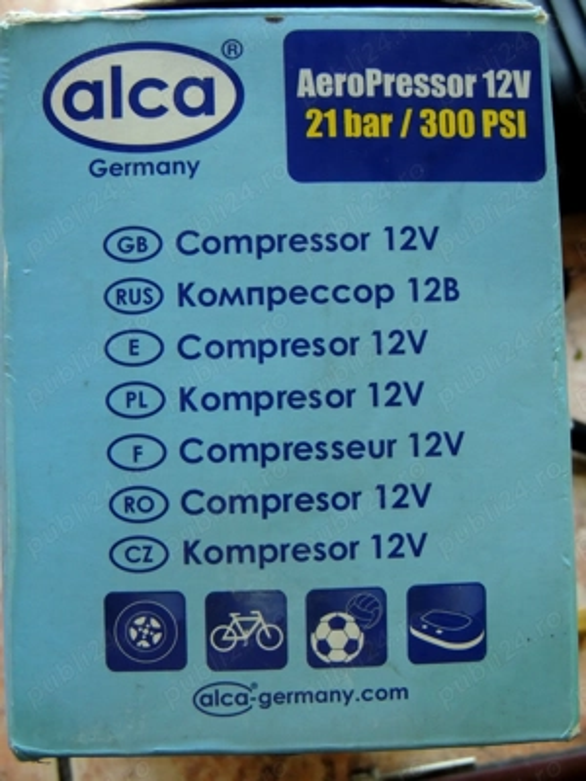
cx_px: 293
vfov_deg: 32.2
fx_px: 1354
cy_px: 390
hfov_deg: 24.4
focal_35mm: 60
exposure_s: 1/100
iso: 800
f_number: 3.7
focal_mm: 10.7
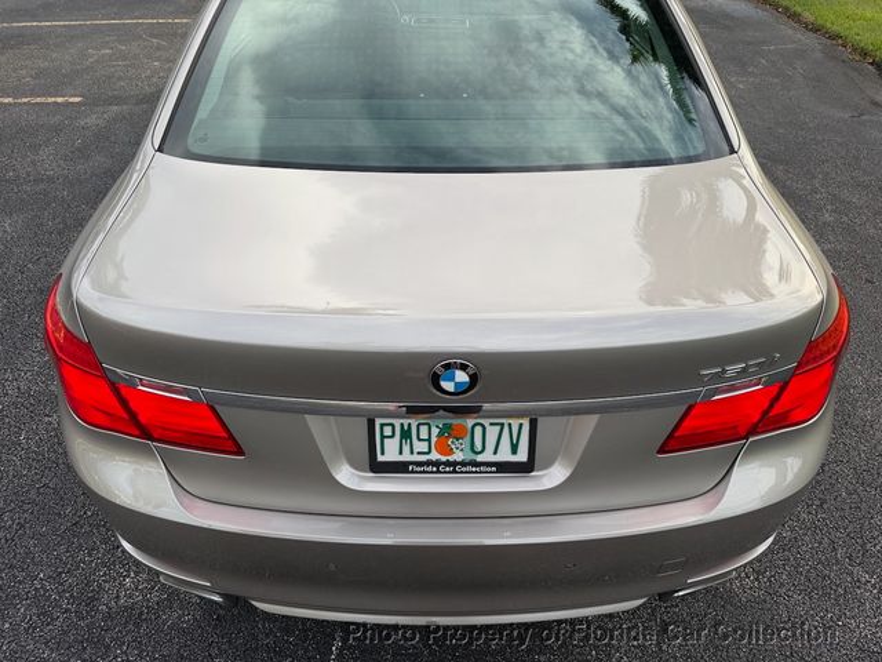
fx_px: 612
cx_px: 441
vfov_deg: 56.8
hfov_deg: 71.6
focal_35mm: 24
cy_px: 331
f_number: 1.78
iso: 80
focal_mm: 6.76
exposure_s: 1/1046
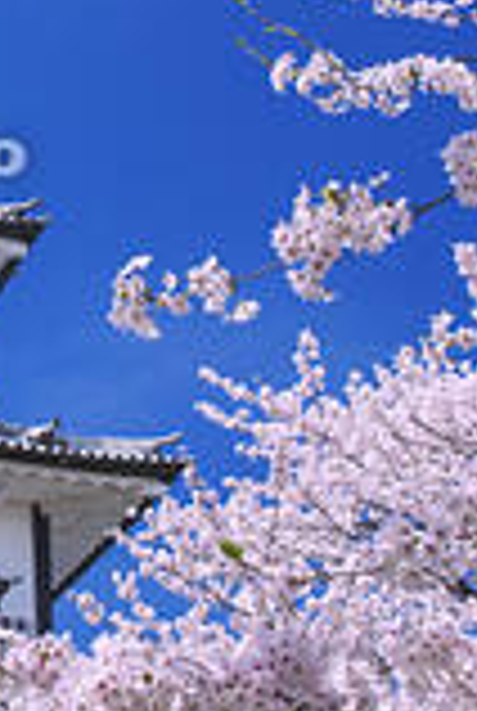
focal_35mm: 121
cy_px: 142
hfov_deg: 11.1
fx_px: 2394
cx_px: -171
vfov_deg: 16.8
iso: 100
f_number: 11
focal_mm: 32
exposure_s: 1/40
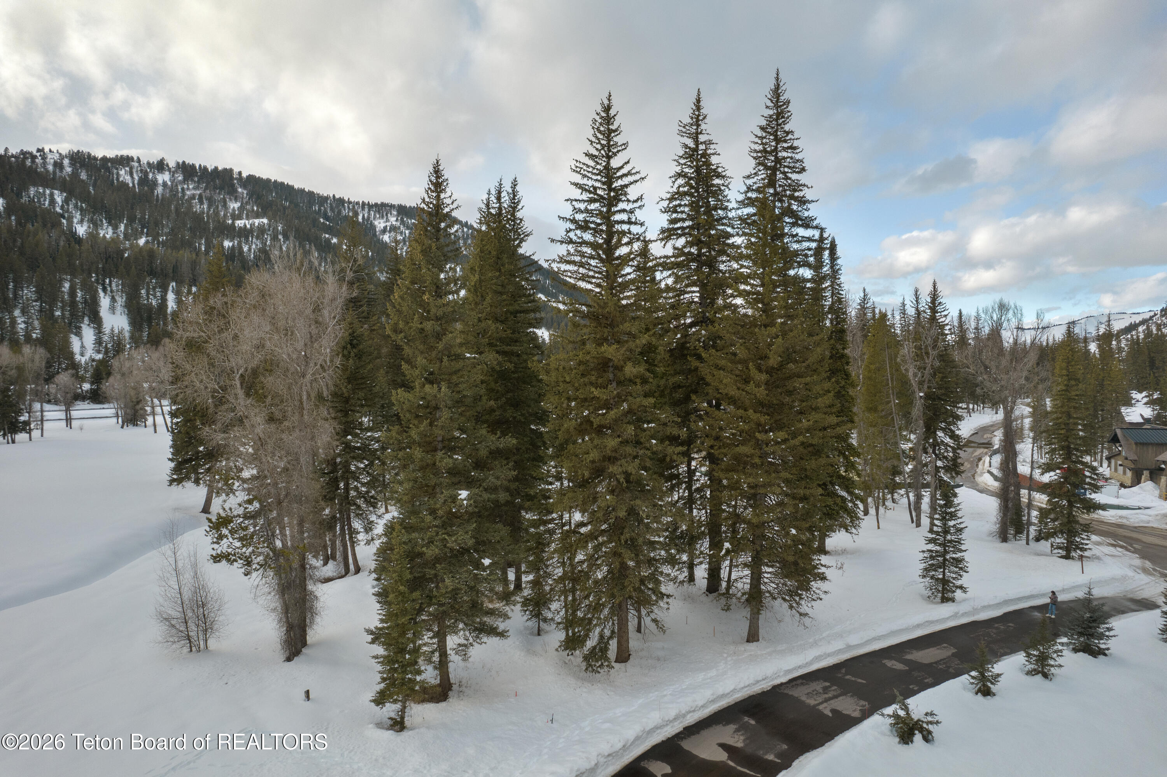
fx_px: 713
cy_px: 388
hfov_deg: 78.6
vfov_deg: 57.2
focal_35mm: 22
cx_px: 584
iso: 100
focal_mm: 8.38
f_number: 2.8
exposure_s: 1/500
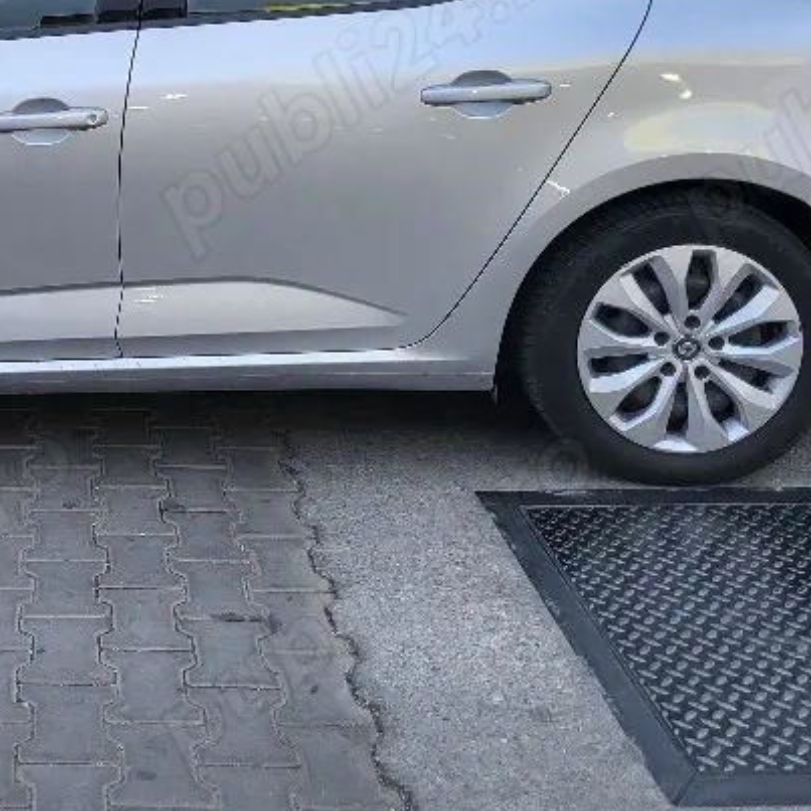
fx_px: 1511
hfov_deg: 28.1
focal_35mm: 57
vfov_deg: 28.9
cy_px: 89
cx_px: -12
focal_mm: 5.4
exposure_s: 1/50
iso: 200
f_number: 1.8
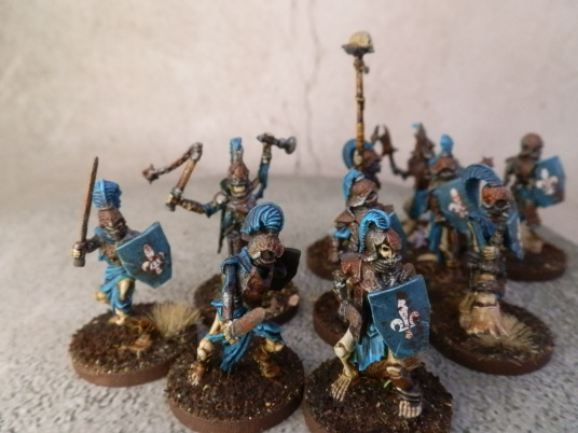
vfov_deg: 49.7
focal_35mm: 28
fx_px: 468
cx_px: 289
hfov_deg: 63.4
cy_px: 216
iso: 400
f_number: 3.1
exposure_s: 1/100
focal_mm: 5
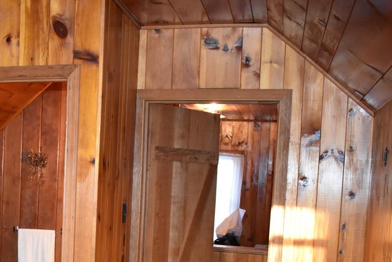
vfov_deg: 22.4
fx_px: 632
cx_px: 33
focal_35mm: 58
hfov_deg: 32.6
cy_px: 269
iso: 2800
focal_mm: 18
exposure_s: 1/60
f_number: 3.5
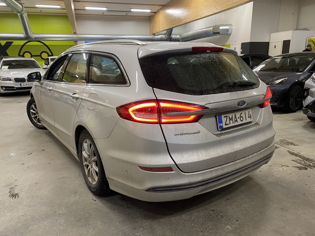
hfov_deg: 67.3
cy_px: 118
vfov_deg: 53.1
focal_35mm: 26
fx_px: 237
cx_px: 158
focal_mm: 4.25
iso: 160
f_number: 1.8
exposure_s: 1/50
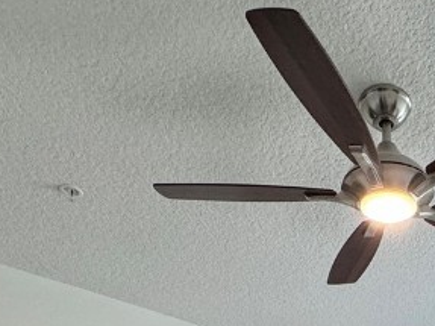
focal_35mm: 50
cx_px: 438
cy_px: 573
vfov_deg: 20.9
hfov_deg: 34.6
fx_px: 628
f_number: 2.2
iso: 200
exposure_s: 1/120
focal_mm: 2.22
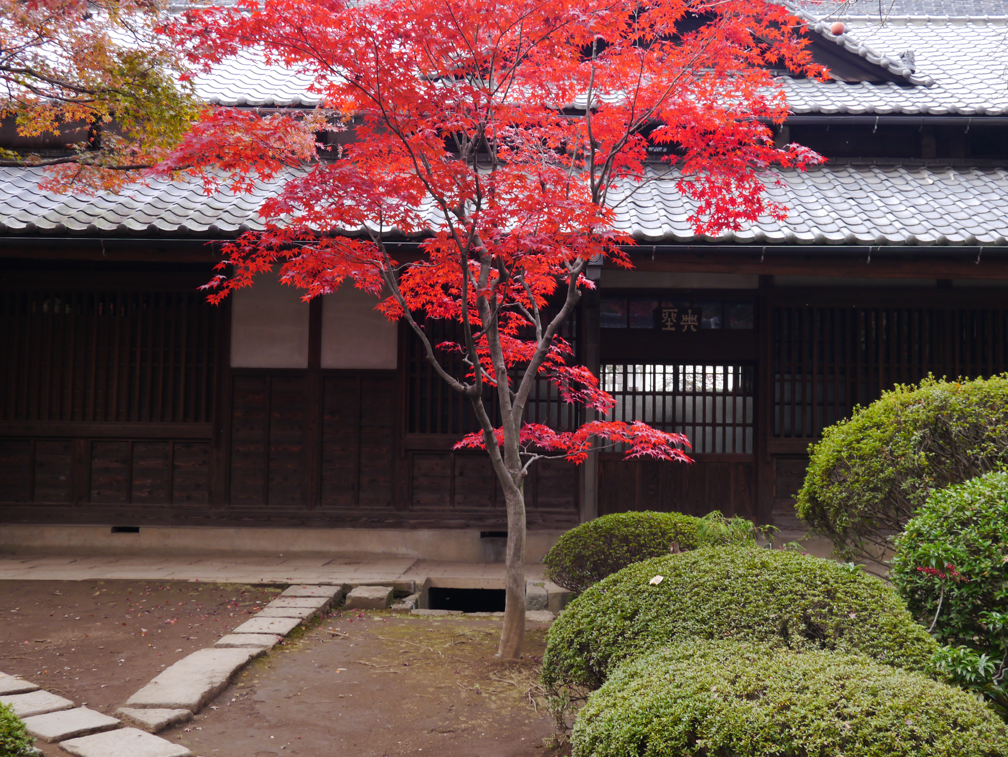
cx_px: 549
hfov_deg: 46.7
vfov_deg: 36.0
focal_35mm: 40
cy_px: 355
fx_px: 1165
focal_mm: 18
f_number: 4.3
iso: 160
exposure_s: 1/80
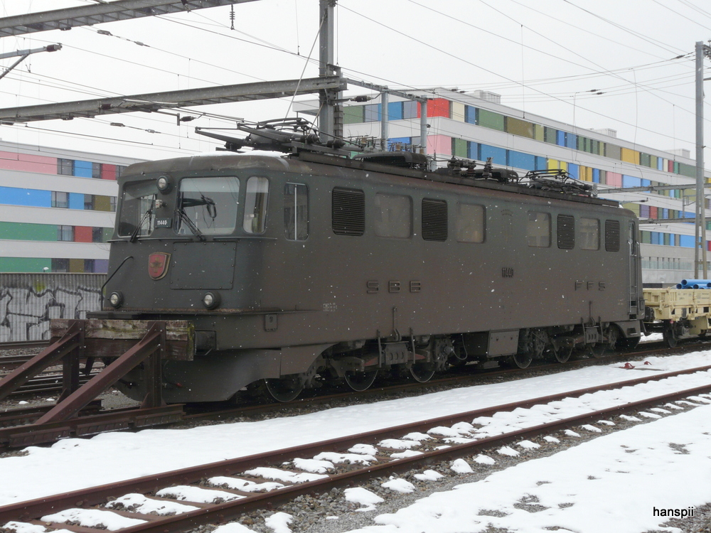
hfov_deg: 33.2
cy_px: 266
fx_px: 1191
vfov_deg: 25.2
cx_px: 356
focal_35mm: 58
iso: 100
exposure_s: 1/250
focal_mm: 9.5
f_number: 5.6
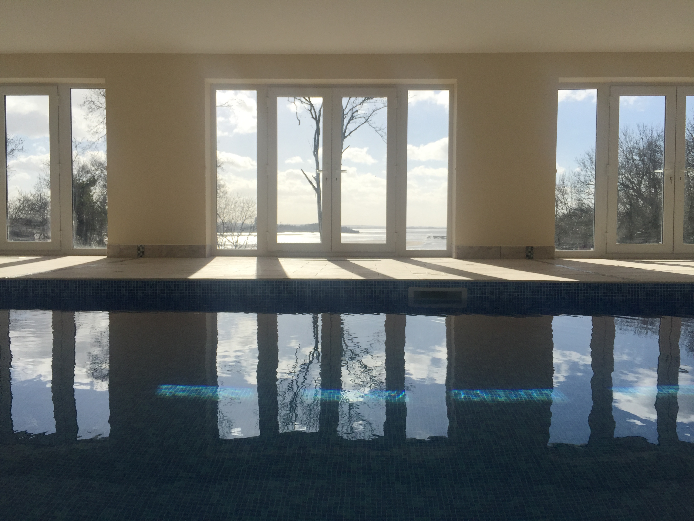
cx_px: 347
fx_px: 581
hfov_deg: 61.7
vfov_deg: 48.2
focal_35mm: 29
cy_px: 260
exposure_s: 1/3049
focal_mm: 4.15
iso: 32
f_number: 2.2
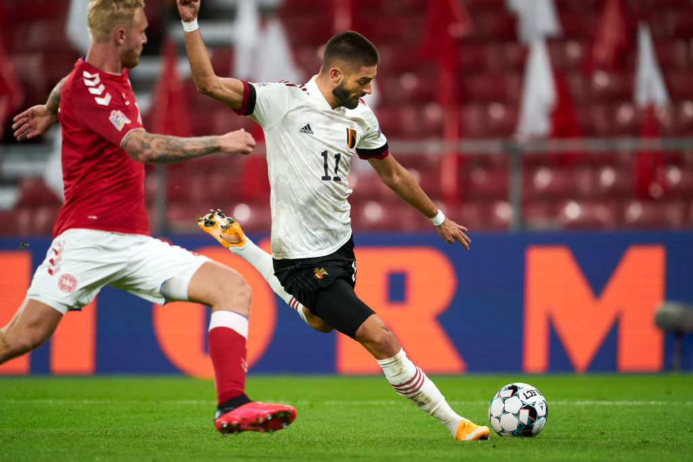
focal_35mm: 560
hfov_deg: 3.7
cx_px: 346
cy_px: 231
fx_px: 10781
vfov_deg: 2.5
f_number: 4
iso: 4000
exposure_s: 1/1600
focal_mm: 560
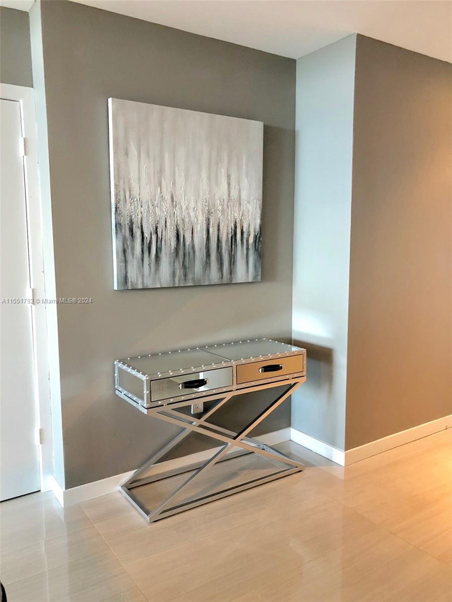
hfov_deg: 49.7
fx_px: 487
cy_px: 301
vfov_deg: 63.4
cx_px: 226
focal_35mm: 28
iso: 80
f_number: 1.8
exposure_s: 1/15
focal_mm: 4
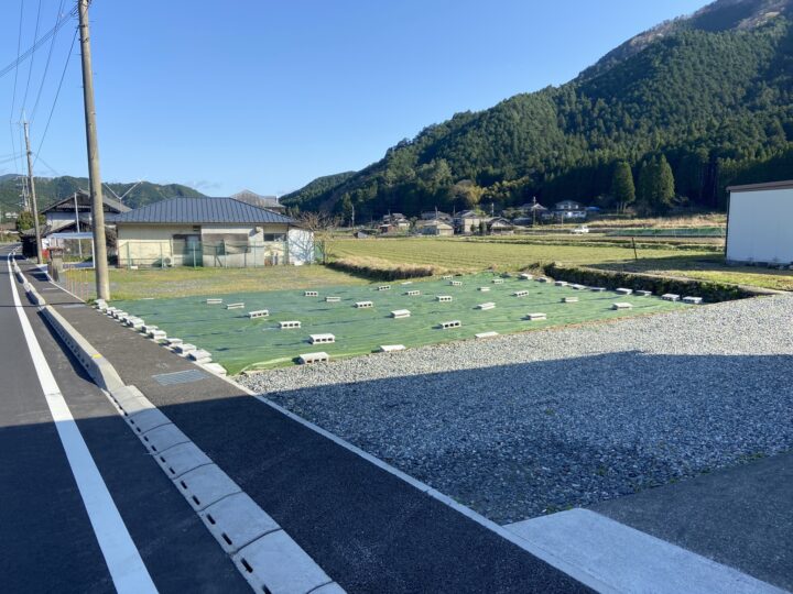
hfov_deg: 67.3
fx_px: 596
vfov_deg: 53.1
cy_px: 297
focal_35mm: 26
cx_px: 396
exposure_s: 1/1484
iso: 32
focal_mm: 4.25
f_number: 1.8
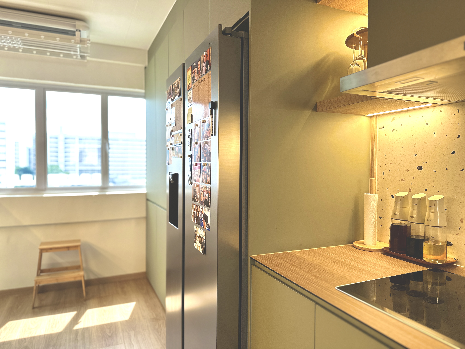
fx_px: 322
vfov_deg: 56.8
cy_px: 174
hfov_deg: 71.6
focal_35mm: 24
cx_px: 232
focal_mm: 6.86
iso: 160
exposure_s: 1/121
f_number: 1.78
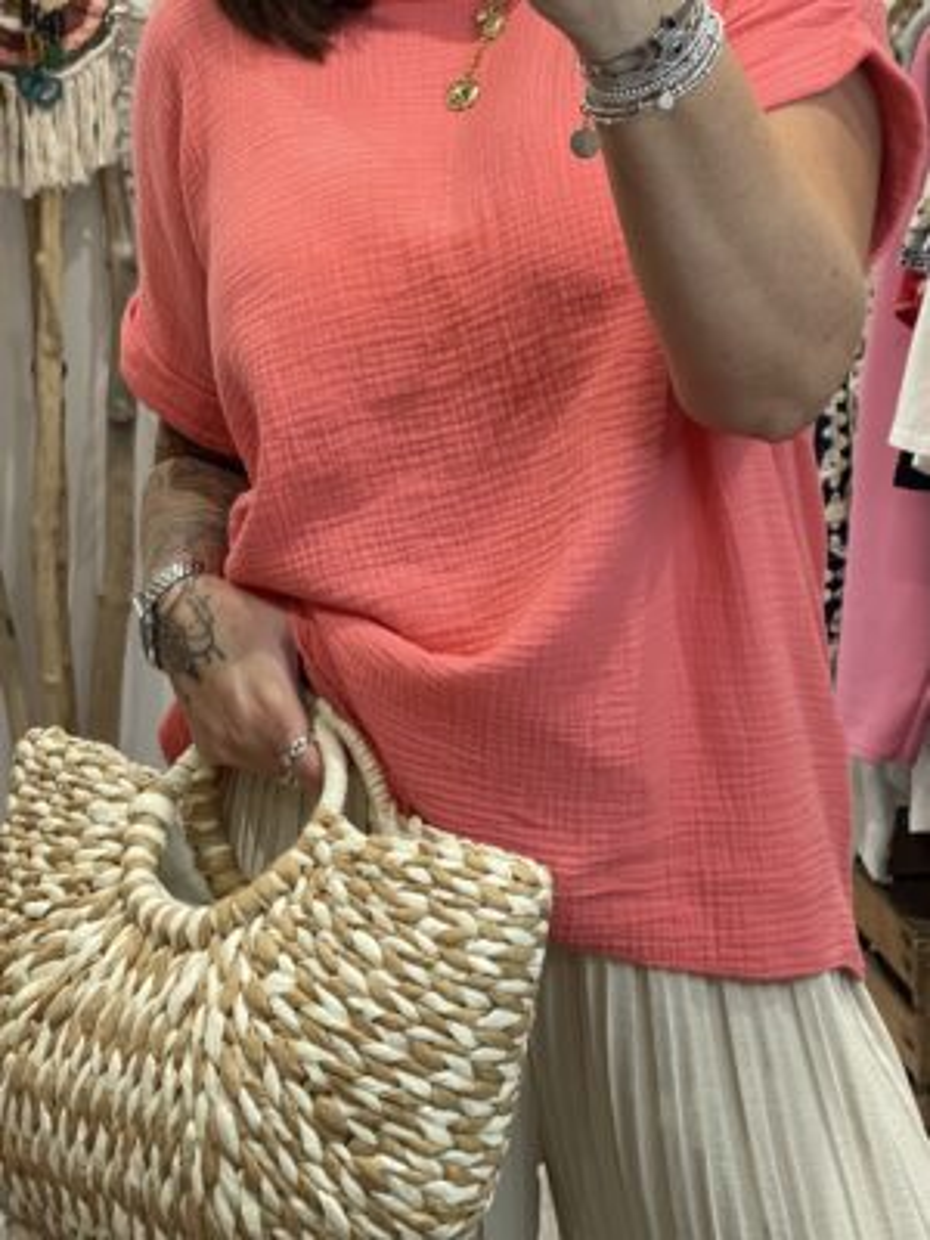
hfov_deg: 22.9
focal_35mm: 64
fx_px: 2293
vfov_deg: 30.3
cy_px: 620
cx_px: 465
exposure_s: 1/50
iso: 200
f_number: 2.2
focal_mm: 7.5
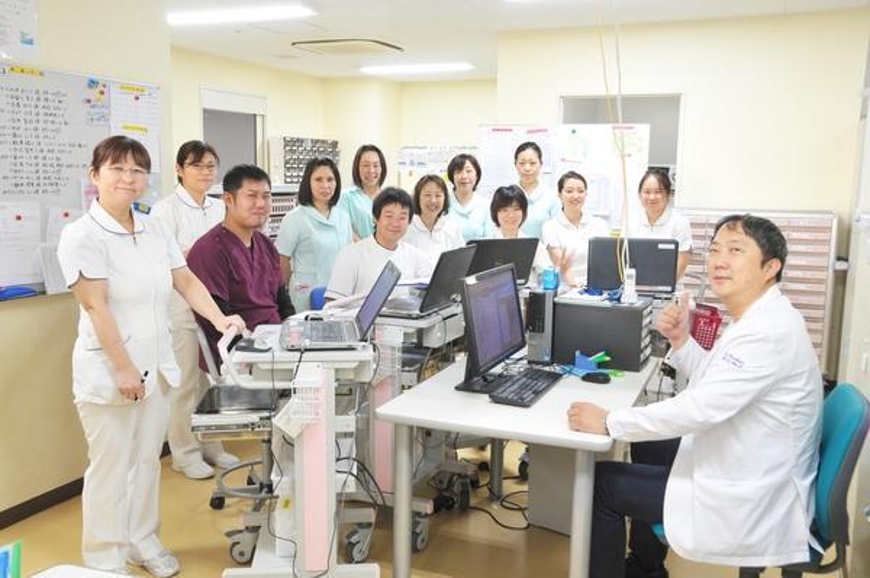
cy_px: 289
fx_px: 797
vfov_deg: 39.9
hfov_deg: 57.3
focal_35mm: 33
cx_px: 435
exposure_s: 1/8
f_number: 8
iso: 400
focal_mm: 22
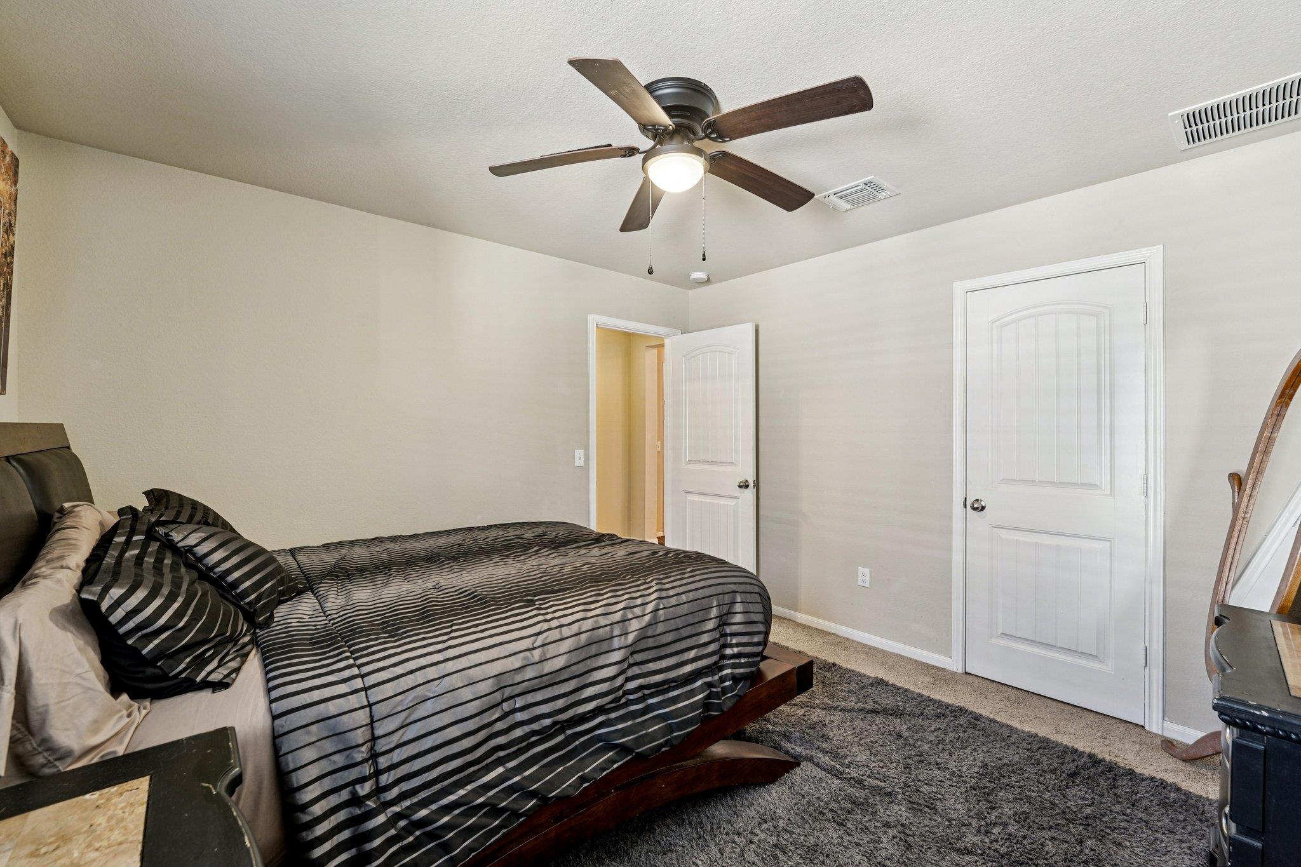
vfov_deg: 81.2
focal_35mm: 14
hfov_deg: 104.3
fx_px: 506
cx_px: 650
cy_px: 434
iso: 400
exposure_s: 1/5
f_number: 8
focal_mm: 14
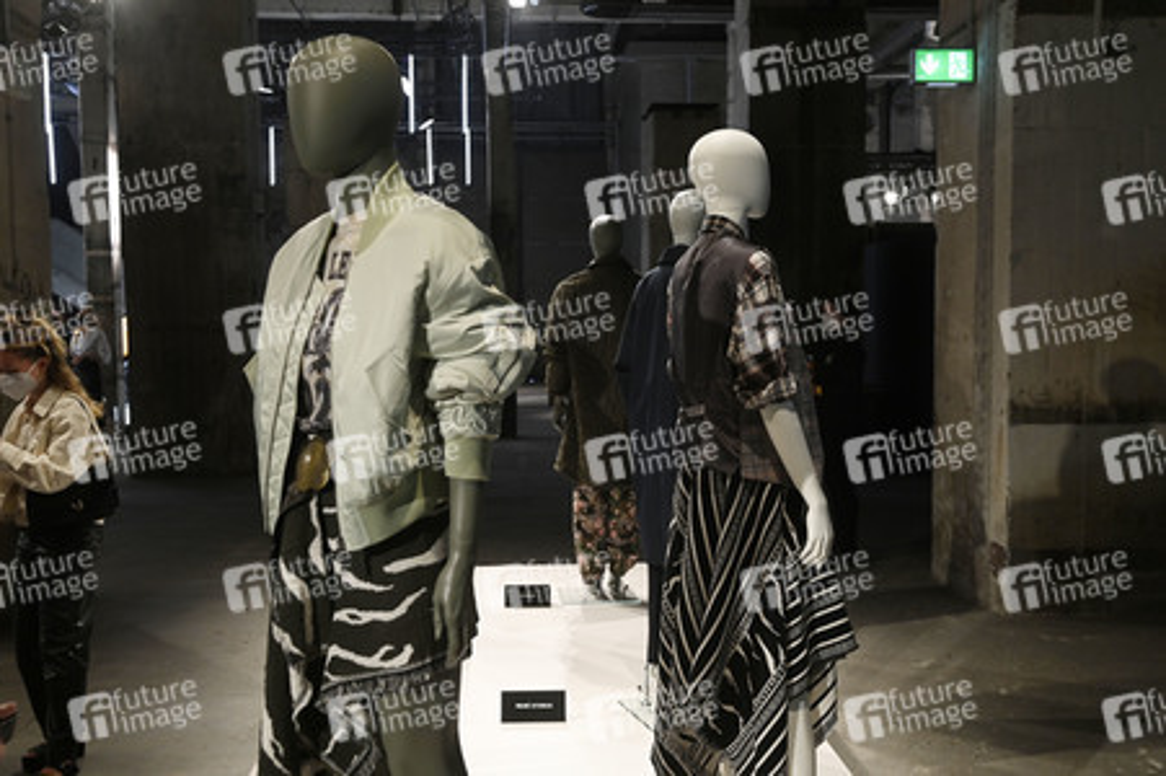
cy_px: 388
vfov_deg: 35.0
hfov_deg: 50.7
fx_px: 1230
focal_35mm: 38
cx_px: 583
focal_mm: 38
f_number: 5.6
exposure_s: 1/100
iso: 1250
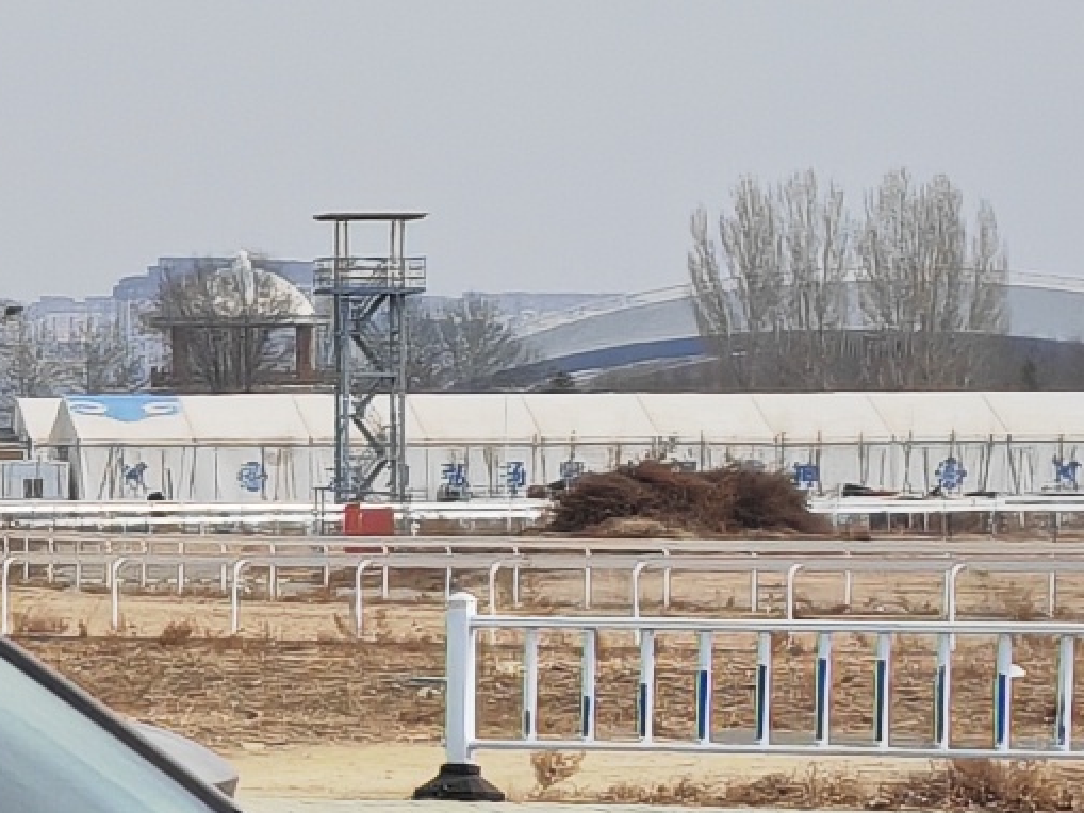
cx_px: -816
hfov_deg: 6.2
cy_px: 732
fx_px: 9773
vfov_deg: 4.8
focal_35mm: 312
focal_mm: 6.38
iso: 50
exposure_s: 1/560
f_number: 2.4
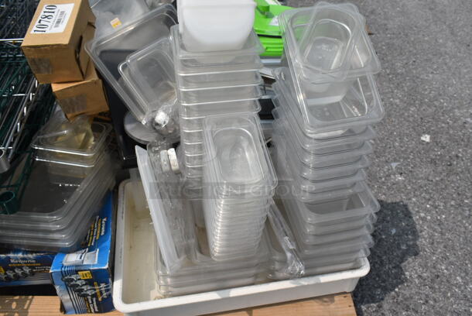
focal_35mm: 30
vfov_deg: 43.7
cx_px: 236
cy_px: 158
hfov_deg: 61.9
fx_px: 394
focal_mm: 20
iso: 200
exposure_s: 1/800
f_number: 9
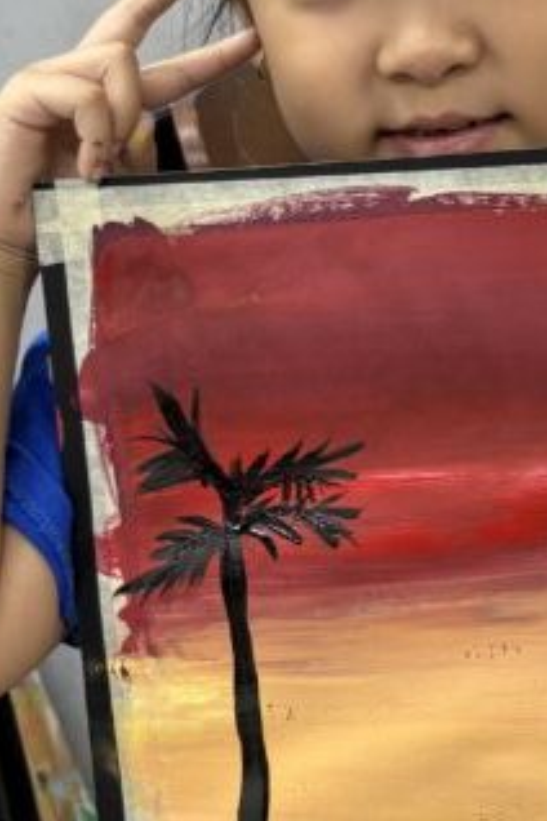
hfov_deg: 15.8
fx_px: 1937
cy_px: 297
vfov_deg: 23.8
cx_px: 511
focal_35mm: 85
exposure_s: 1/100
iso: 100
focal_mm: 5.96
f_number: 1.6
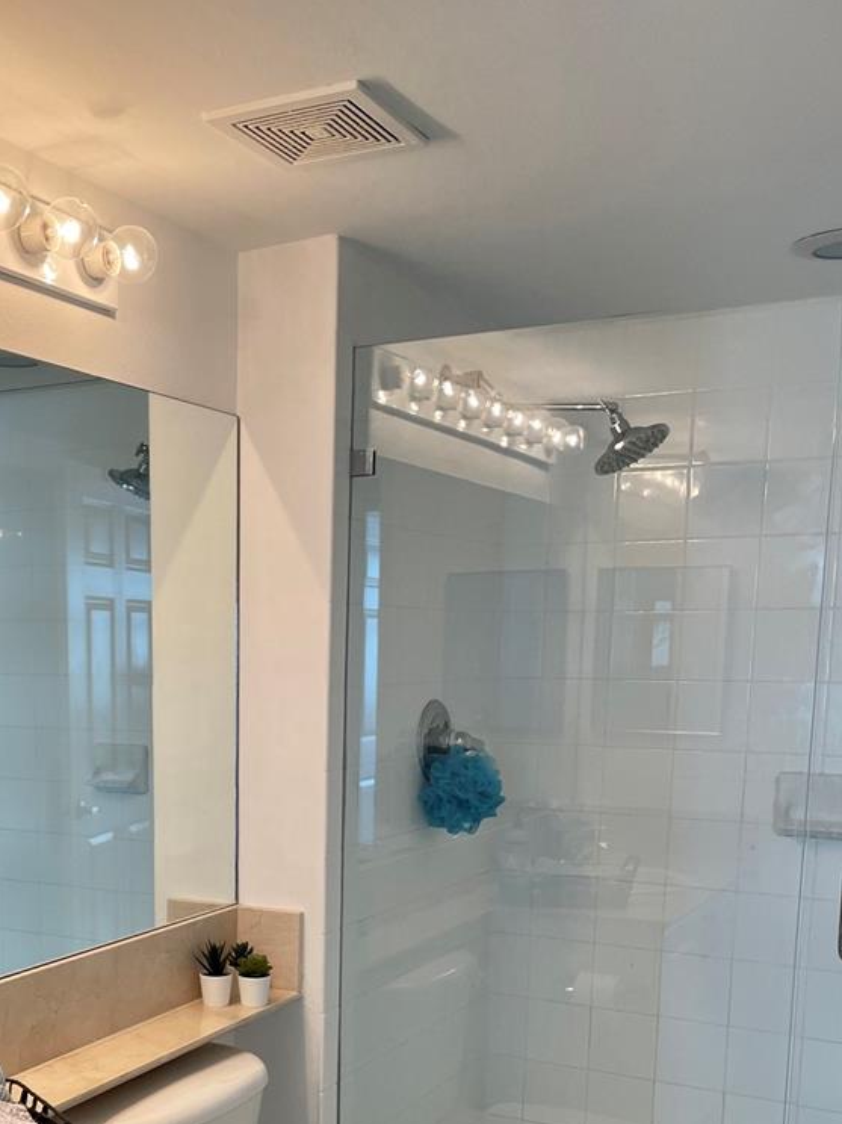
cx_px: 218
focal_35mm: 42
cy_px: 855
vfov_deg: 43.3
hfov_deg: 33.7
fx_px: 1363
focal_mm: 4.2
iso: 64
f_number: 1.6
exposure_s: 1/120
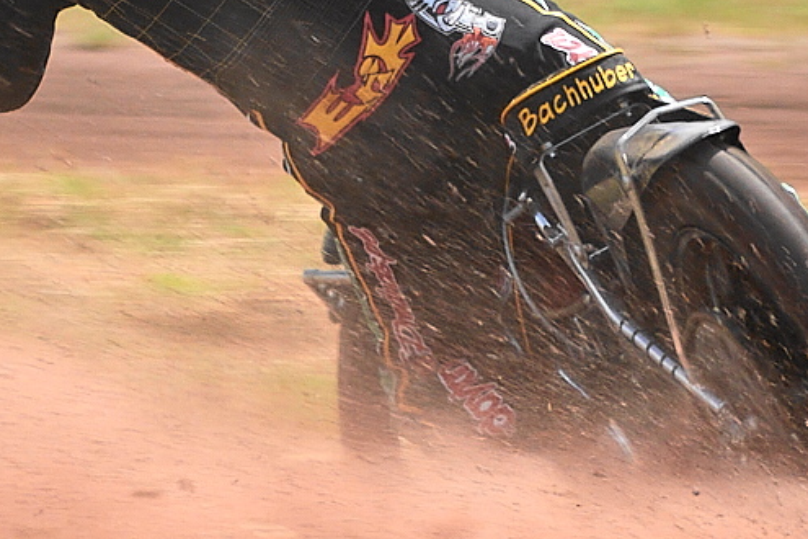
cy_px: 112
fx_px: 34853
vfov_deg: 0.9
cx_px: 310
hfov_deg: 1.3
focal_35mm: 1553
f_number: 8
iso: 125
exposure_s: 1/250
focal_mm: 220
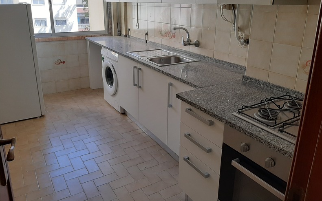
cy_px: 81
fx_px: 254
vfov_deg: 42.9
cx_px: 163
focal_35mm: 29
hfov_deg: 64.7
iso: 40
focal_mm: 3.93
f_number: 1.7
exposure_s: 1/161
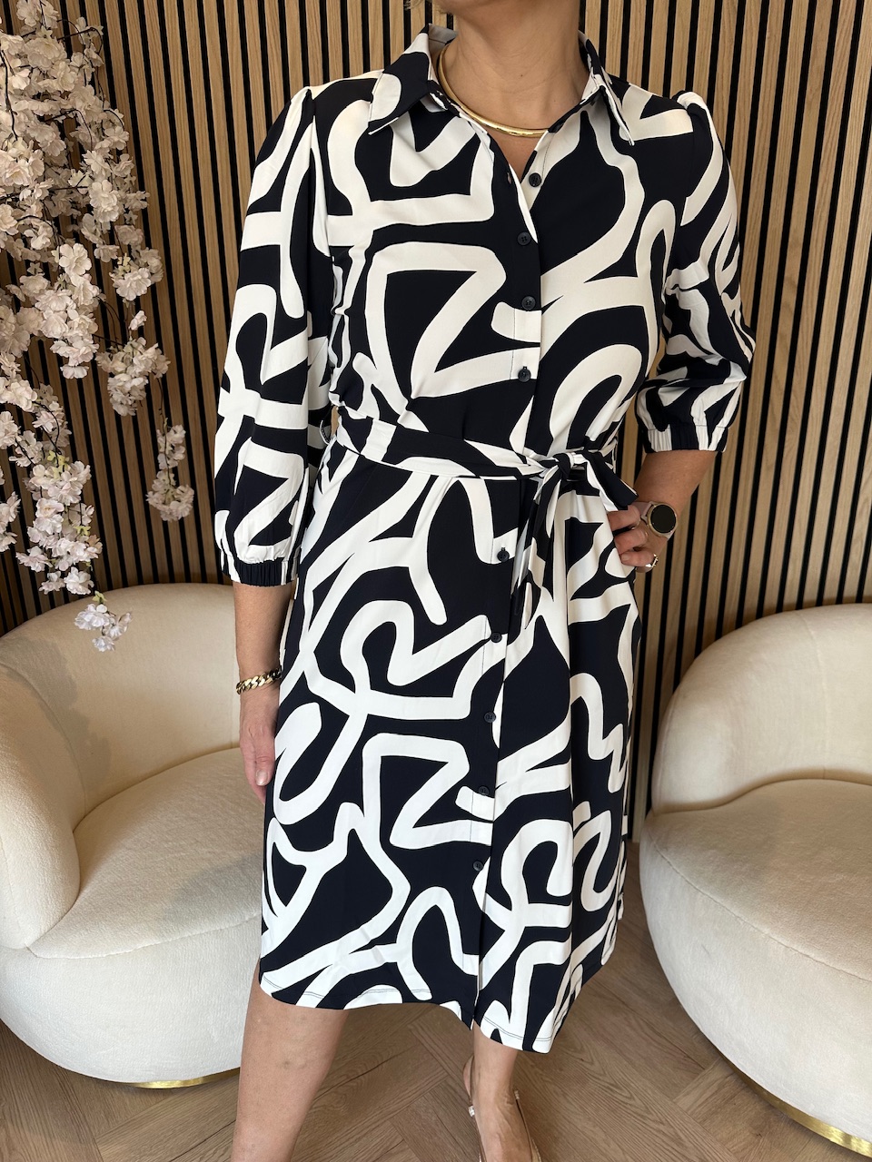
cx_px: 436
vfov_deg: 71.6
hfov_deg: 56.8
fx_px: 806
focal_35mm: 24
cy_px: 581
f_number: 1.78
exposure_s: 1/100
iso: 160
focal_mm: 6.86
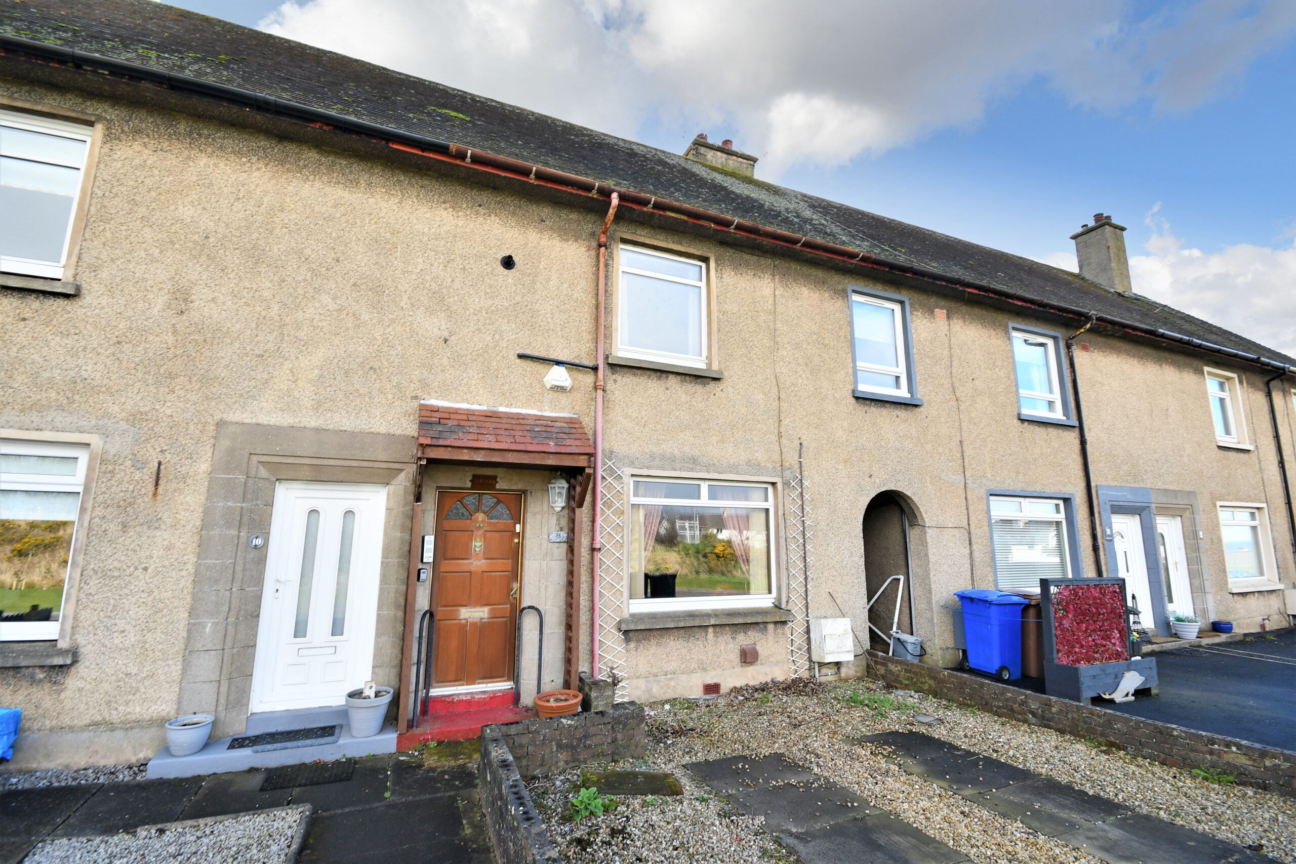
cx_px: 648
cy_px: 432
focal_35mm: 15
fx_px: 540
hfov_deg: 100.4
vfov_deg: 77.3
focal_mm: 10
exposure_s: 1/40
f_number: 9
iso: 100
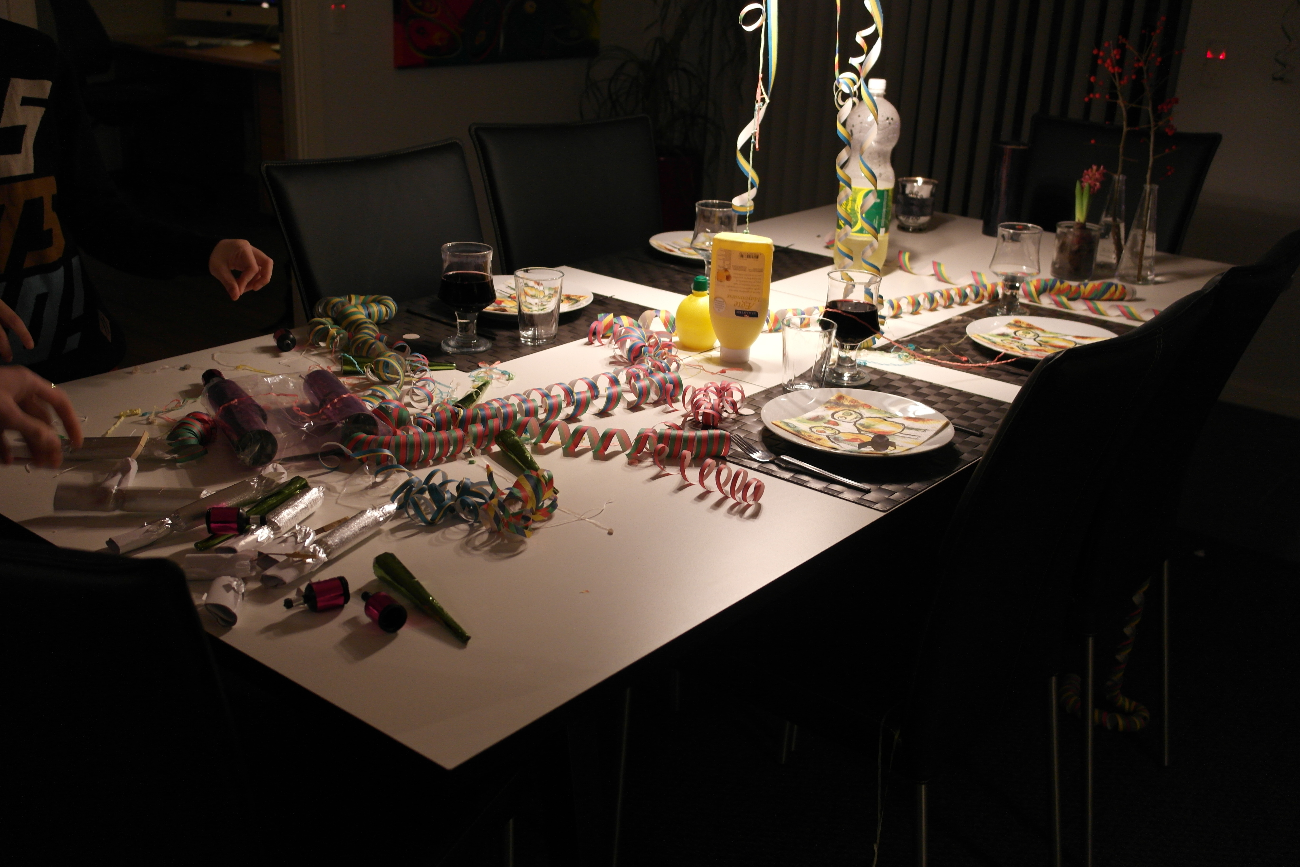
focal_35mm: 36
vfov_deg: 36.9
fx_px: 1300
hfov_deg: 53.1
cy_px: 434
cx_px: 650
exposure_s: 1/25
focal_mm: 24
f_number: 4
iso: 400
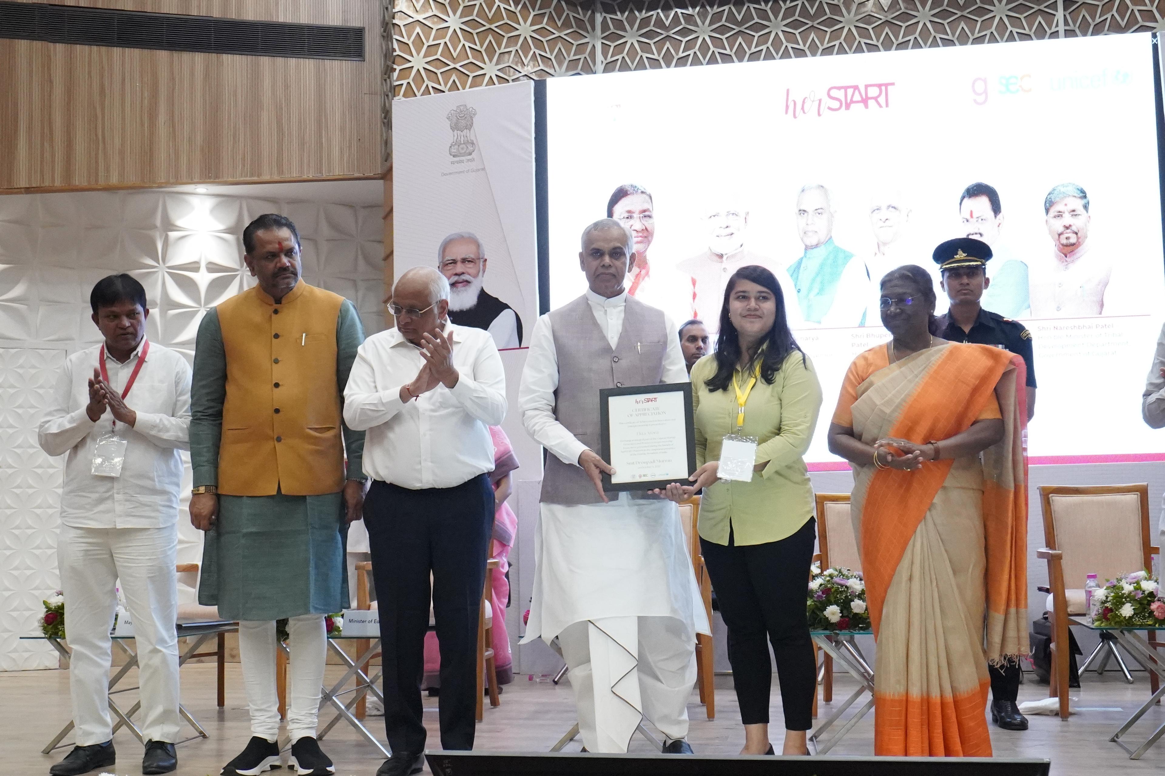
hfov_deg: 45.4
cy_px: 388
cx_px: 582
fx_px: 1391
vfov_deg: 31.2
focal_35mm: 43
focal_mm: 29
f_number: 4
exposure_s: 1/200
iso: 10000
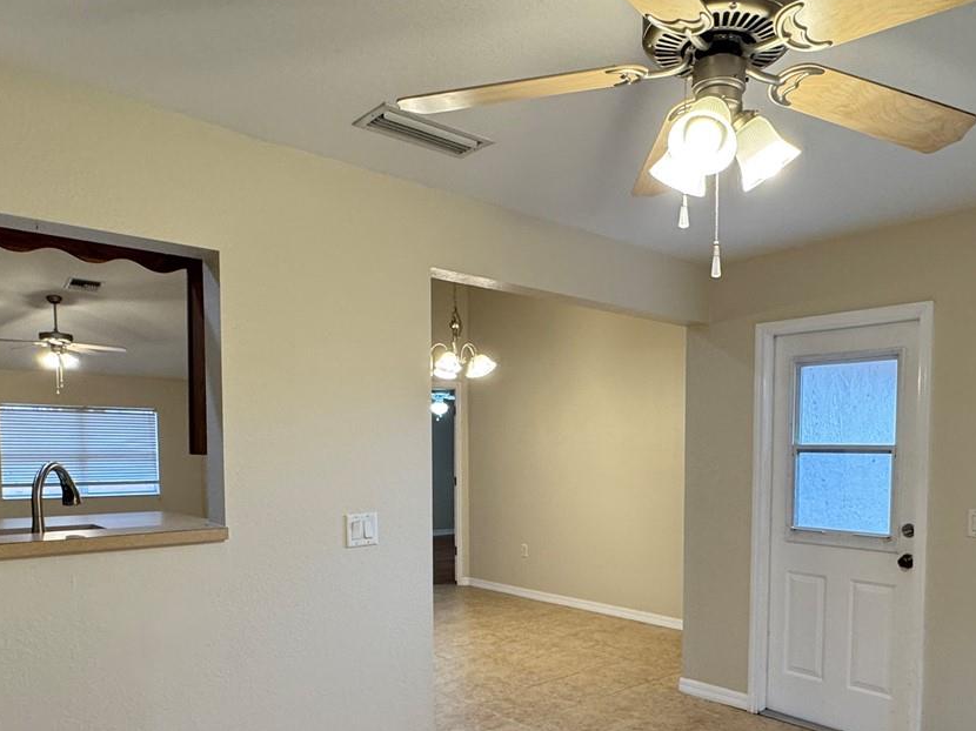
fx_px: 761
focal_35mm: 27
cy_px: 498
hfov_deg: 64.6
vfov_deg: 50.2
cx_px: 596
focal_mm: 2.22
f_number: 2.2
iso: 200
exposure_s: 1/60
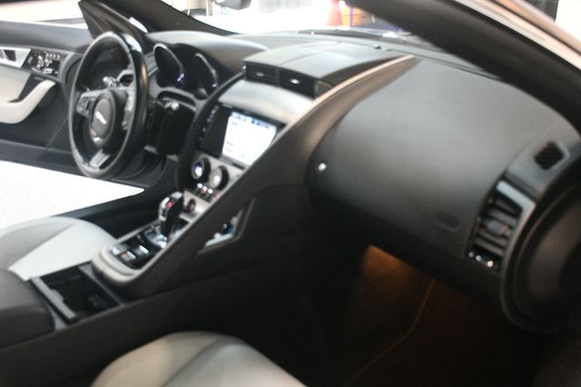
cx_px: 290
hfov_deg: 49.6
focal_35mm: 39
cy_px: 194
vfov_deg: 34.2
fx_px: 629
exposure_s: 1/60
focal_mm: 26
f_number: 3.8
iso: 3200
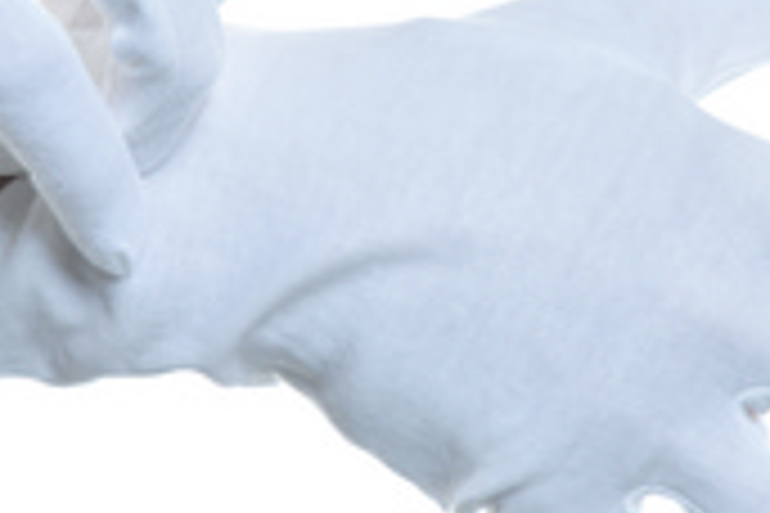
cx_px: 446
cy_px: 266
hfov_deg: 3.7
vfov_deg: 2.4
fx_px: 12020
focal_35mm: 562
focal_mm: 160
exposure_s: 1/250
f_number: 3.5
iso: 250
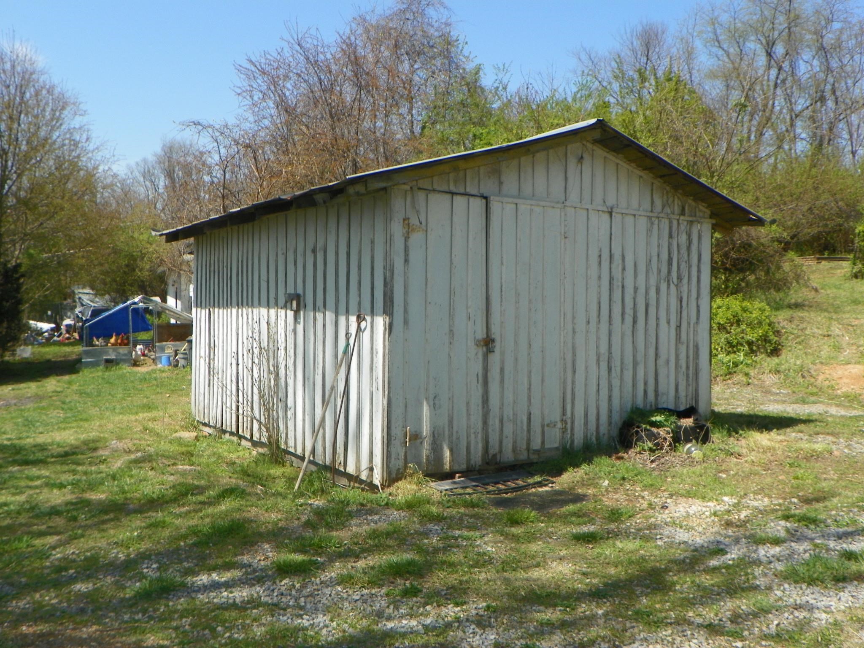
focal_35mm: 33
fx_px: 824
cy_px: 324
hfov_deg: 55.4
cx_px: 432
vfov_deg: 42.9
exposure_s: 1/250
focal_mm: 5.9
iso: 64
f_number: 5
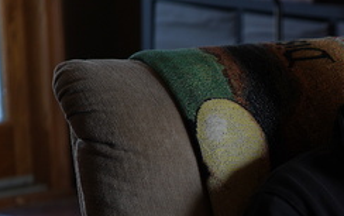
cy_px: 372
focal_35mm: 205
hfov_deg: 9.6
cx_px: 671
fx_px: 1924
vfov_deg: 6.3
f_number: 2.2
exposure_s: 1/125
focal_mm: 48
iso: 80
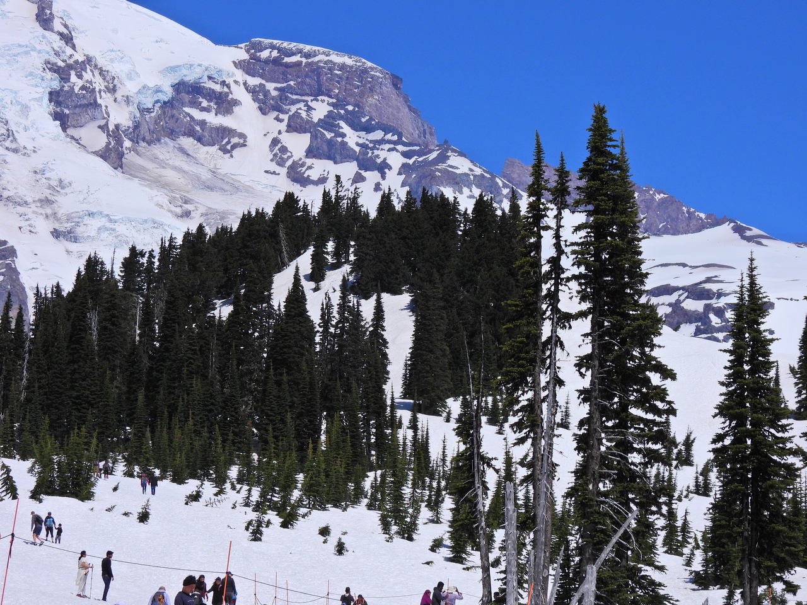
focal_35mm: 115
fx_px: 2681
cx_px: 404
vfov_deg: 12.9
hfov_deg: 17.1
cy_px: 302
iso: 100
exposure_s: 1/2000
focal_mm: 20.5
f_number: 5
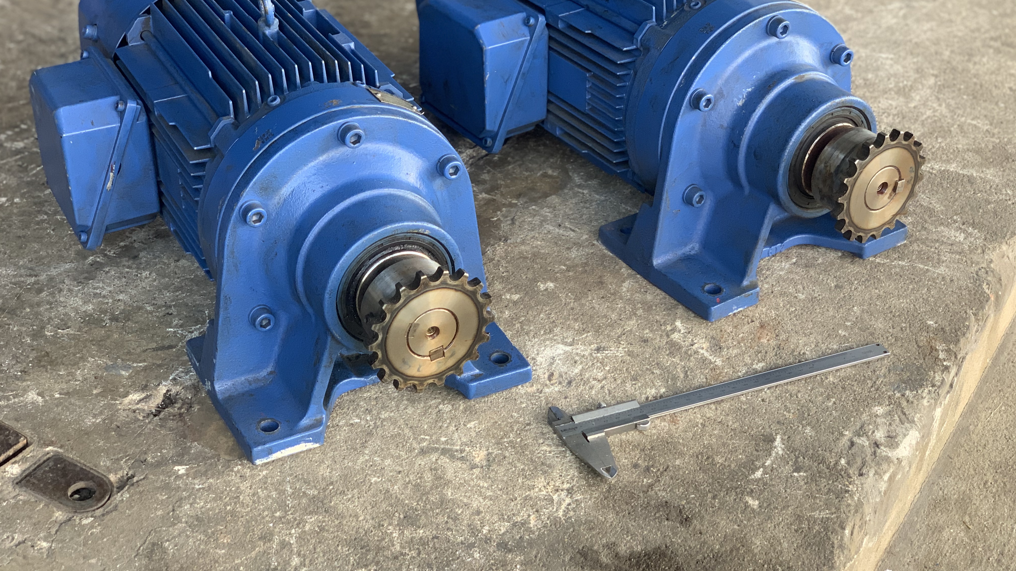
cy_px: 251
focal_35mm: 57
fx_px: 1536
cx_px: 505
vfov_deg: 21.1
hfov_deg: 36.6
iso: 80
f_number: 2.4
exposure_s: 1/122
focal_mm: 6
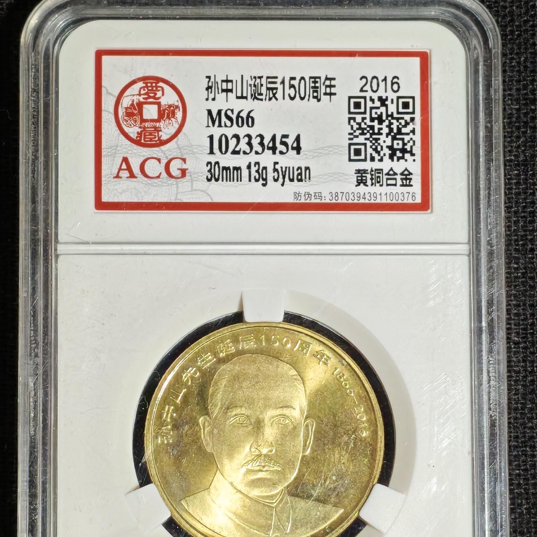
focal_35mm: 143
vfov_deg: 12.2
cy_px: 315
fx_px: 2510
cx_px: 265
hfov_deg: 12.2
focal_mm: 4.94
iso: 50
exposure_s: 1/370
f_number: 1.5
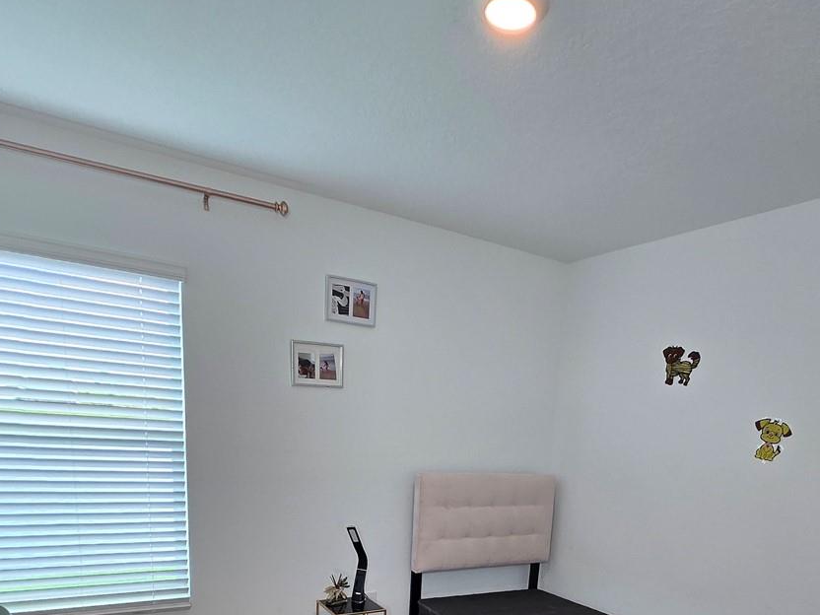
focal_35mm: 25
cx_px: 473
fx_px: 592
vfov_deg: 49.1
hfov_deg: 69.0
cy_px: 552
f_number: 2.2
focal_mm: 1.7
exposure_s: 1/60
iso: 80
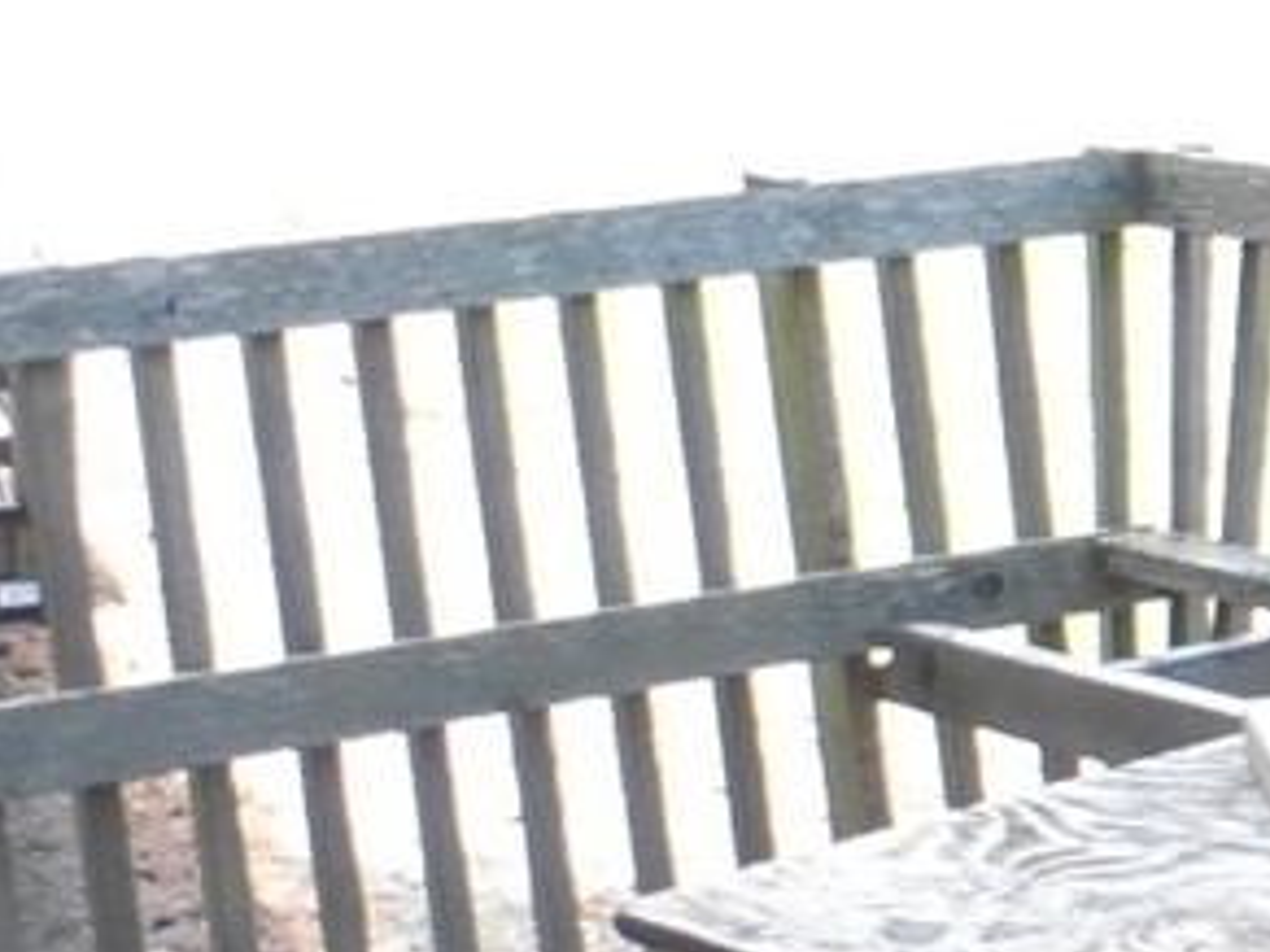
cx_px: 2016
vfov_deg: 11.2
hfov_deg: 13.8
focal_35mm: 132
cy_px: 467
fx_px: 4841
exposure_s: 1/60
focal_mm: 4.3
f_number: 3.3
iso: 125
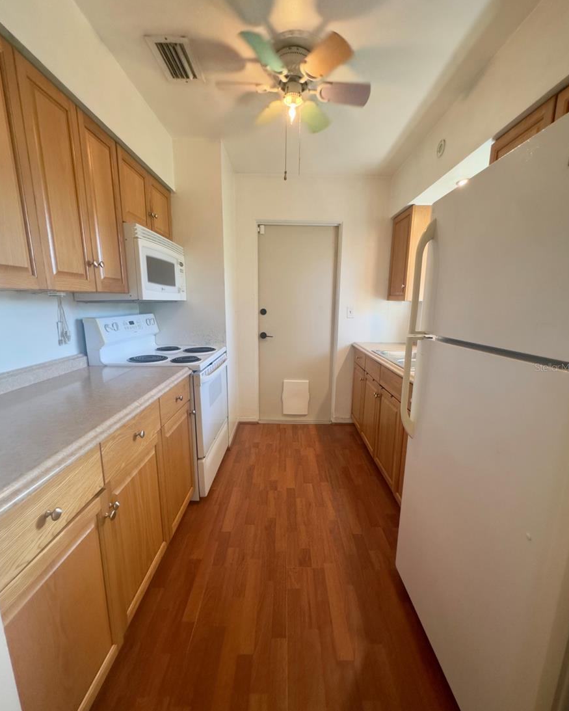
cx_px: 288
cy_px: 367
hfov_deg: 84.1
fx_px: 316
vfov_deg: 96.7
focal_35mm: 15
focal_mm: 2.22
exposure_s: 1/60
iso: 200
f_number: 2.2
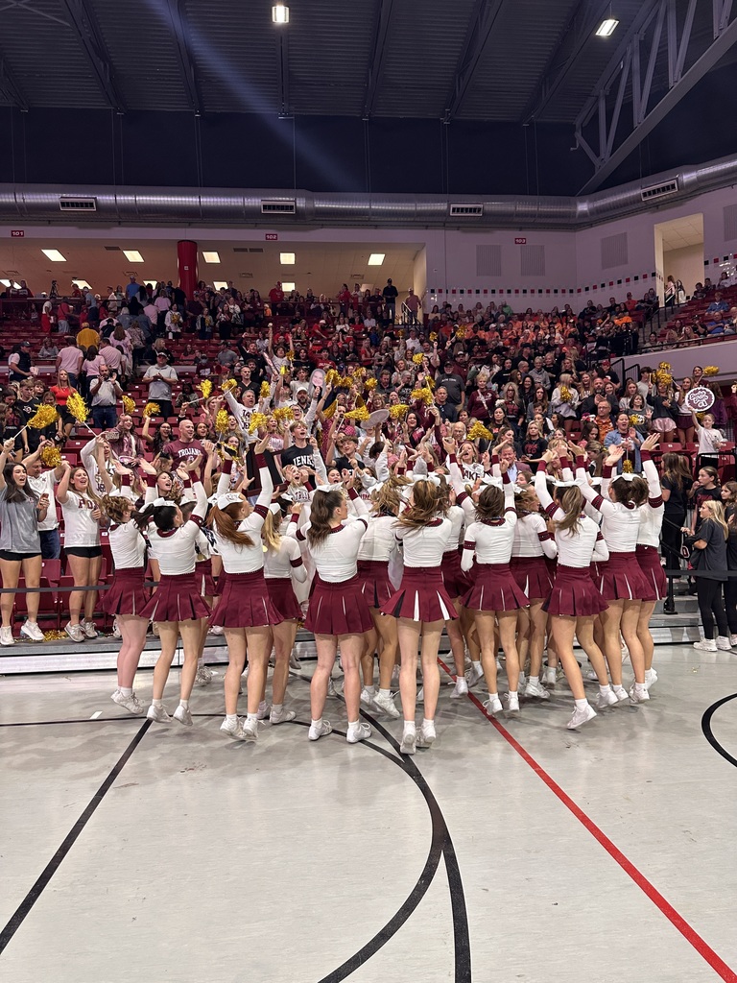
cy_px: 492
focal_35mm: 24
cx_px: 368
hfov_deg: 56.8
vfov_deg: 71.6
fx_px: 681
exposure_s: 1/120
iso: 160
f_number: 1.78
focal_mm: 6.86
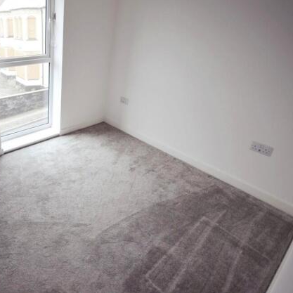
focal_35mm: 20
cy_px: 142
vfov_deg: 74.8
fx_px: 192
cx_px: 73
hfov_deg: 69.8
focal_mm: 10
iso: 200
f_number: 4
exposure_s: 1/80
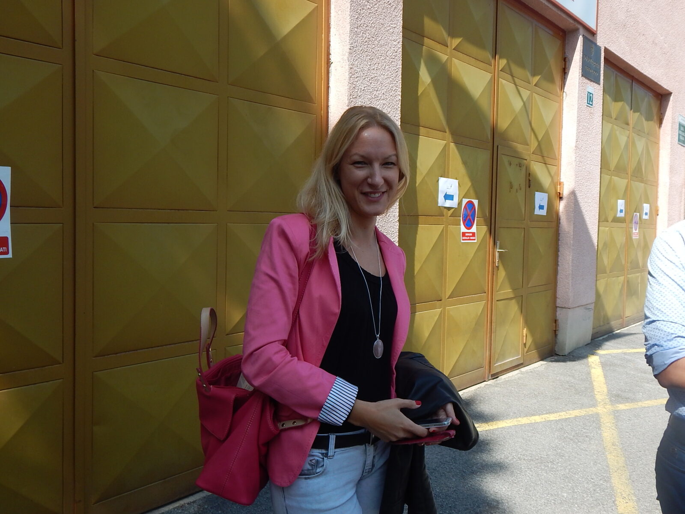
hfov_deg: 54.0
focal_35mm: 34
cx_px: 342
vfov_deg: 41.8
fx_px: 673
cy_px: 257
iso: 125
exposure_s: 1/800
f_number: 3.3
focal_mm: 6.1
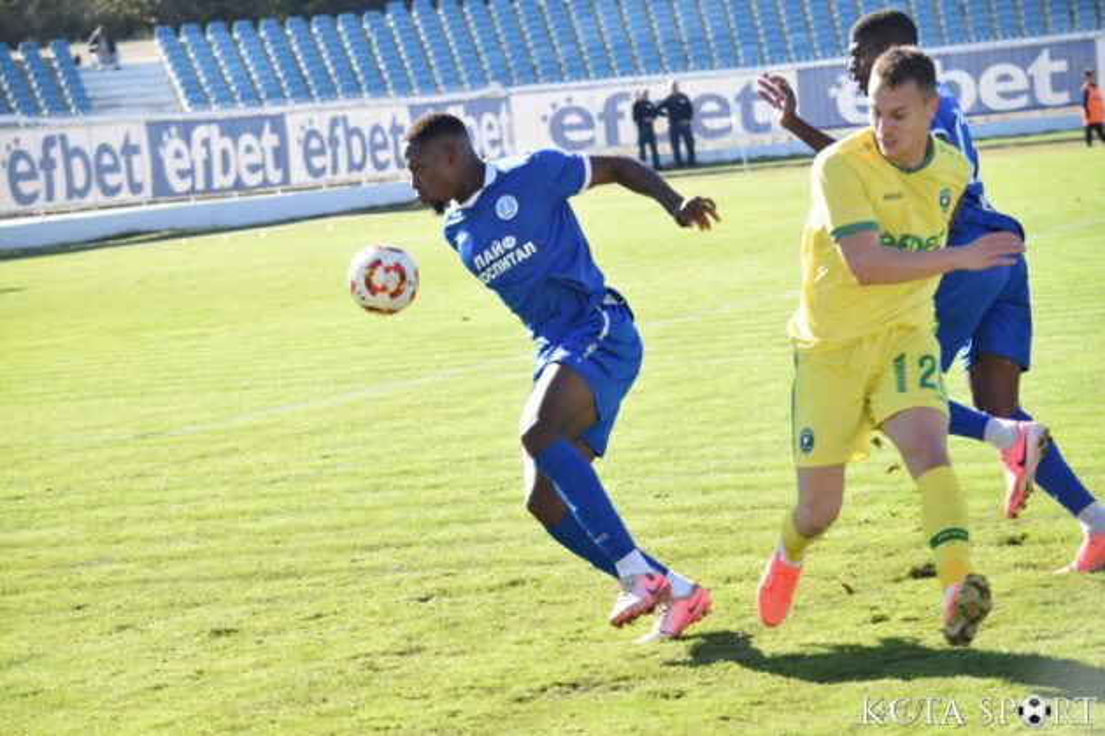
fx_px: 4604
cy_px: 368
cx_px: 552
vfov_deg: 9.1
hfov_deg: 13.7
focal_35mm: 150
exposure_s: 1/800
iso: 400
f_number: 4.8
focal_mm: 100
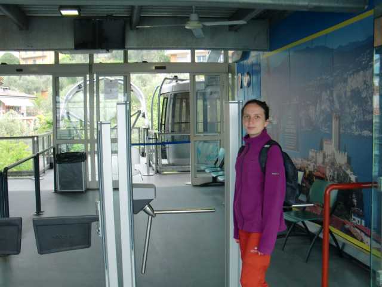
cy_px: 144
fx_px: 419
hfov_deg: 49.0
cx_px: 191
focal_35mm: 38
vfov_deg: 37.7
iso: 100
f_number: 3.9
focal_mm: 6.66
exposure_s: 1/20
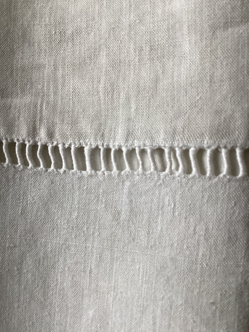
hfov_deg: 45.4
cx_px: 124
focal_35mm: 31
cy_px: 166
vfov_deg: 58.4
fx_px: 297
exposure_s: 1/120
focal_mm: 3.3
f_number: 2.4
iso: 64
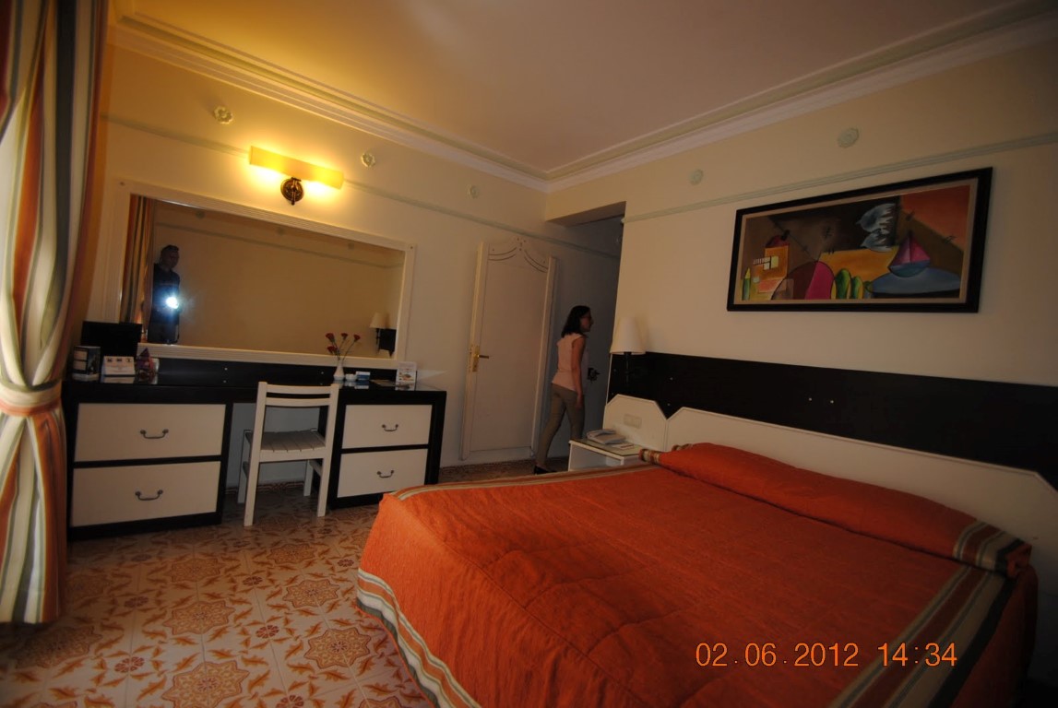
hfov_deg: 100.3
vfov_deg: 77.5
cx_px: 529
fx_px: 441
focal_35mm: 15
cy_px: 354
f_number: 3.5
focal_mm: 10
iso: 200
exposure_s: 1/60
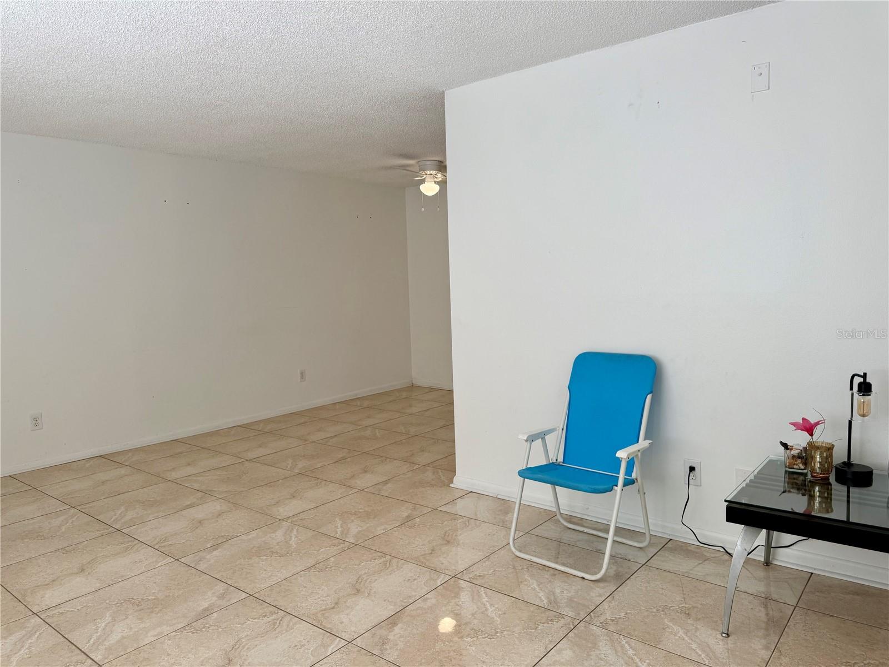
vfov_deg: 56.8
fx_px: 616
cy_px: 334
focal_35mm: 24
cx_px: 444
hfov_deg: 71.6
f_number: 1.78
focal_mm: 6.76
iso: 80
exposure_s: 1/302
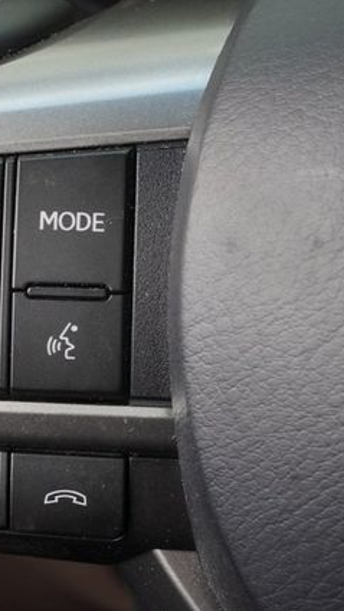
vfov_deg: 21.0
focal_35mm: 102
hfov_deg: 11.7
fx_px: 1651
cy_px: 306
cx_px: -60
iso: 160
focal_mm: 43
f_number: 13
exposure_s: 1/15
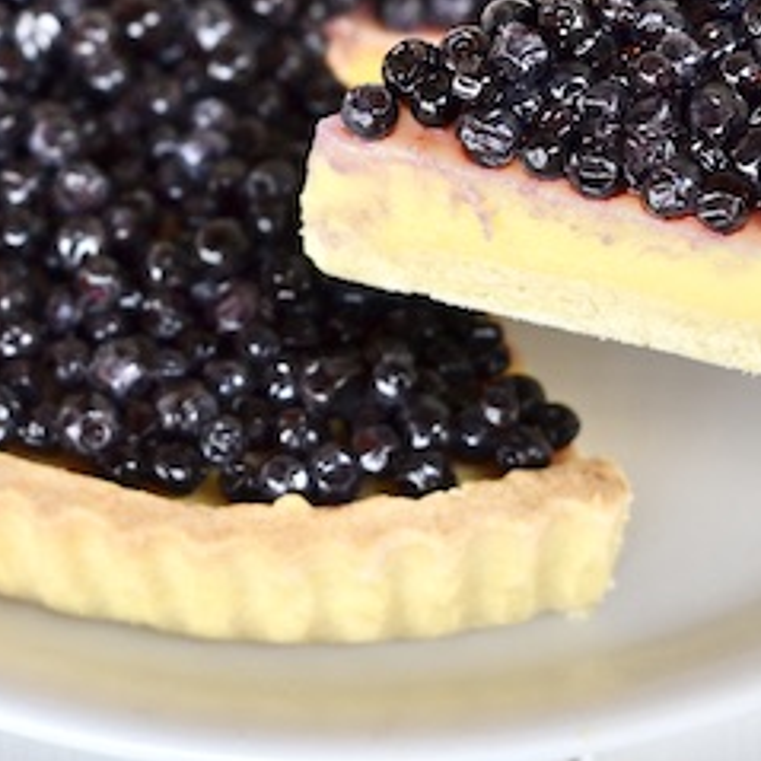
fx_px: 4253
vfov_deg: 10.2
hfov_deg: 10.2
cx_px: 334
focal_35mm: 171
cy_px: 132
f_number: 3.2
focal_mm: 50
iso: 800
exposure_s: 1/640
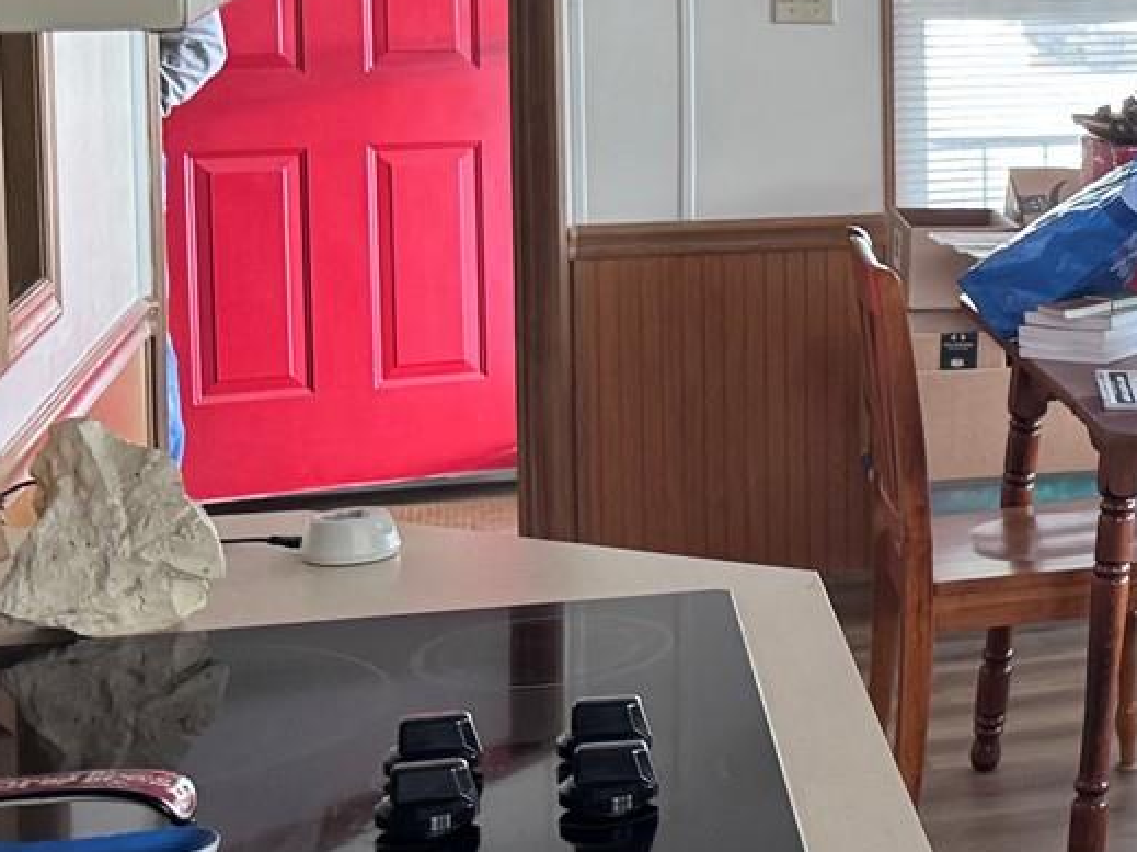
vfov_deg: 19.6
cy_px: 123
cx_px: 1634
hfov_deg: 22.4
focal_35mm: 74
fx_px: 2430
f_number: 1.78
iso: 250
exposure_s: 1/60
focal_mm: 6.76
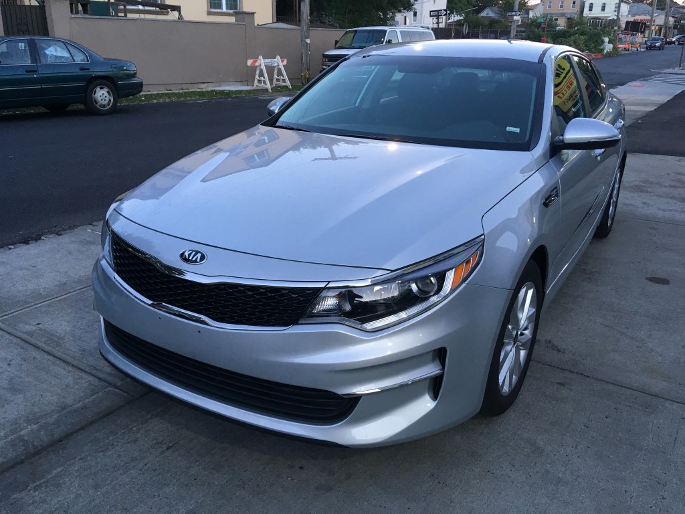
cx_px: 342
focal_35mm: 29
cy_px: 257
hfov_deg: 61.7
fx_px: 574
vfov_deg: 48.2
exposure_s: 1/30
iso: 40
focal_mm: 4.15
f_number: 2.2
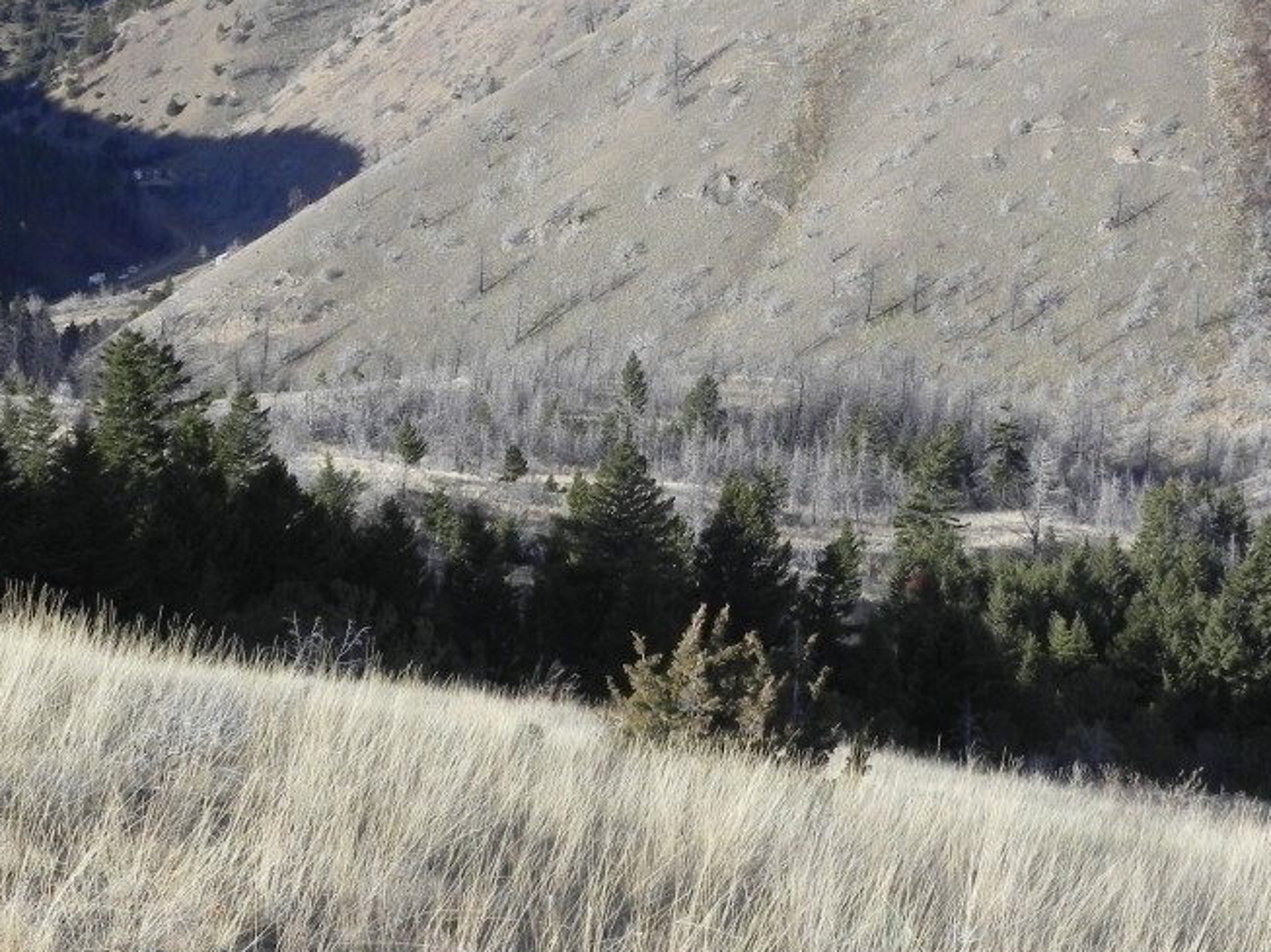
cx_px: 749
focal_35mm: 91
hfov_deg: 21.5
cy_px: 323
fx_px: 3339
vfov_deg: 16.2
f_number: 6.3
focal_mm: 10.3
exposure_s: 1/349
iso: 160
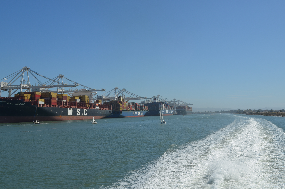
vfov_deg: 29.7
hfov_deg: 43.7
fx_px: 356
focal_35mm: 45
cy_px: 94
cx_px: 142
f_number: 9
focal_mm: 30
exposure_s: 1/320
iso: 100
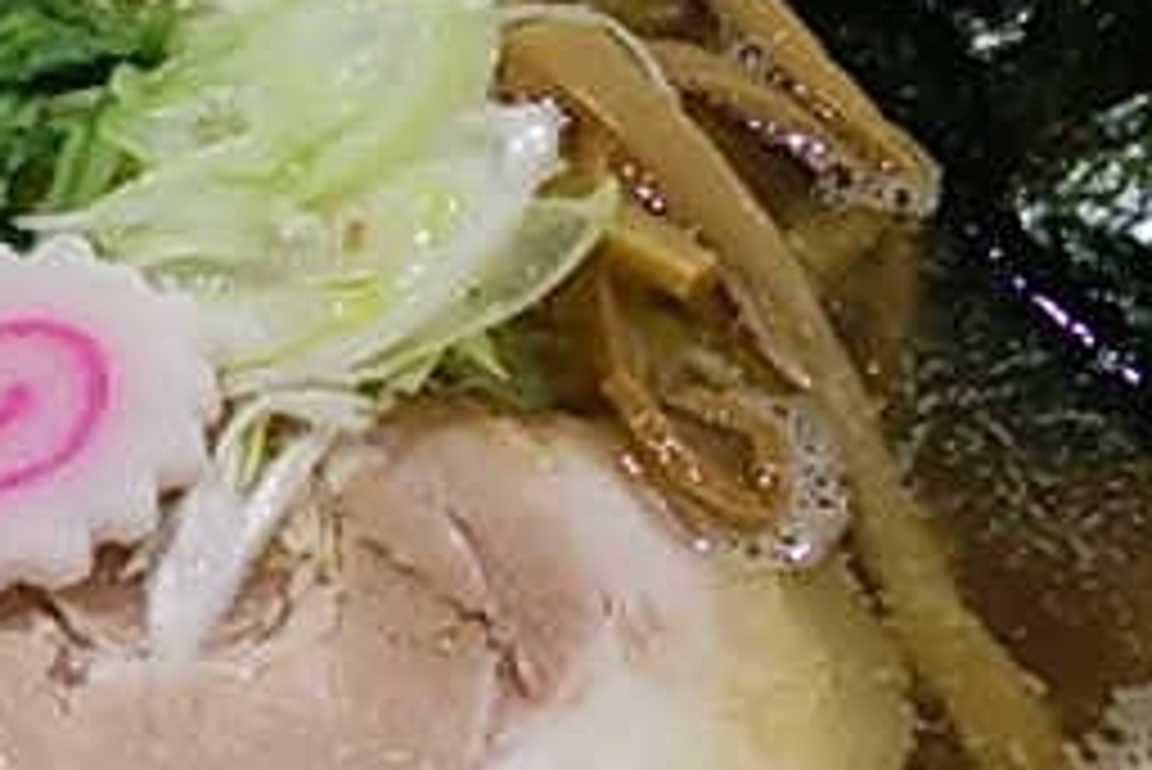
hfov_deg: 25.6
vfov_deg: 17.5
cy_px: 482
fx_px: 2497
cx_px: 270
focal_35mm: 78
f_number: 1.94
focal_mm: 4.06
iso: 125
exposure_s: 1/44
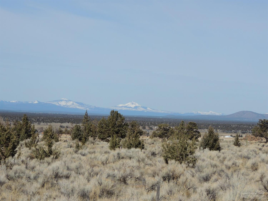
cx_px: 134
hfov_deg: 19.6
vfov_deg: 14.8
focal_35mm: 100
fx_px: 774
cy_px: 100
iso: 100
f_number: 4.1
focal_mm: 17.8
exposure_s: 1/1600
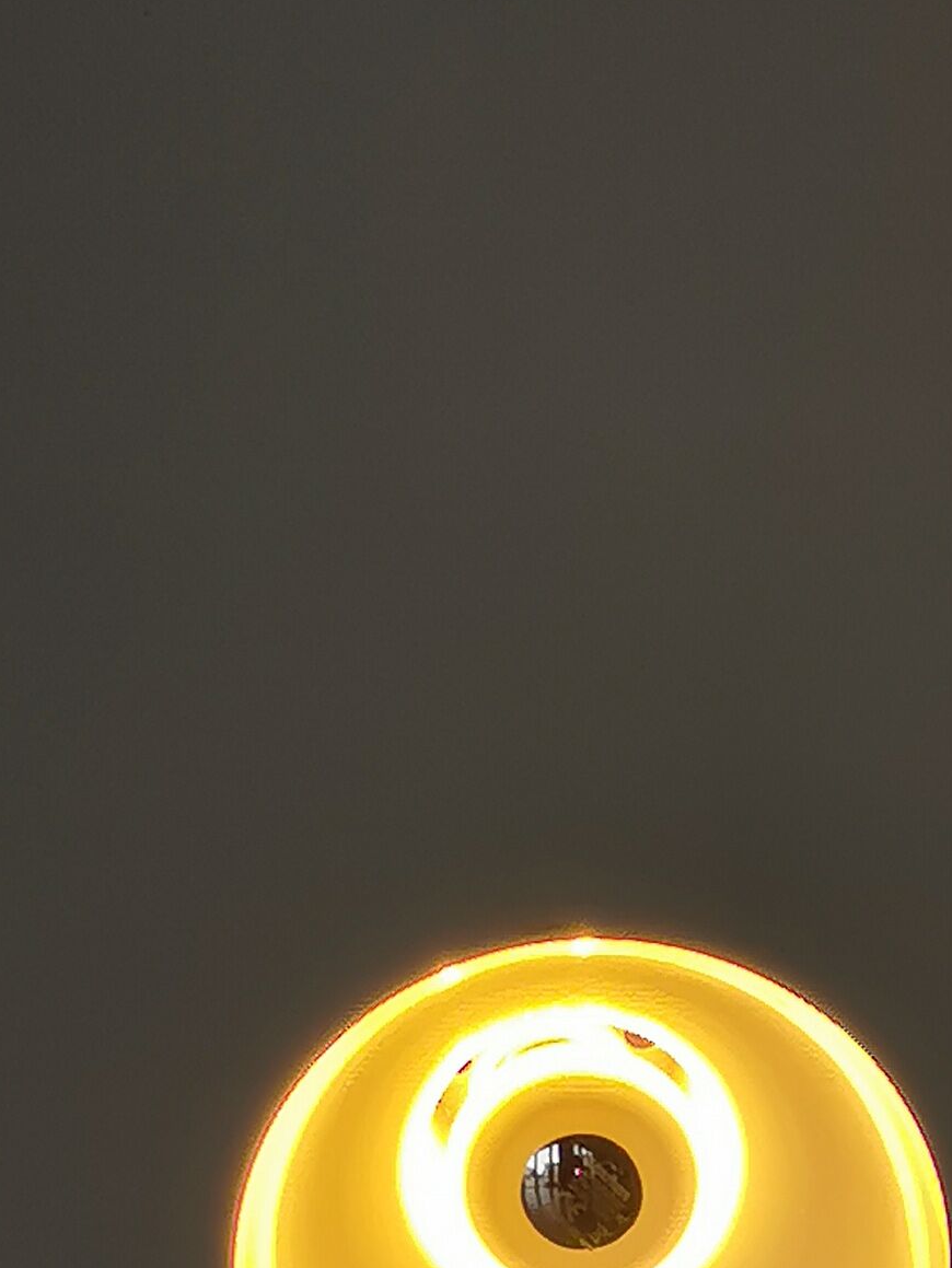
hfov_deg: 11.0
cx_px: 1490
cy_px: 1410
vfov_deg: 14.9
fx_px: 4728
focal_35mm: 129
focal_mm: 5.58
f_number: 1.8
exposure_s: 1/367
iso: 50
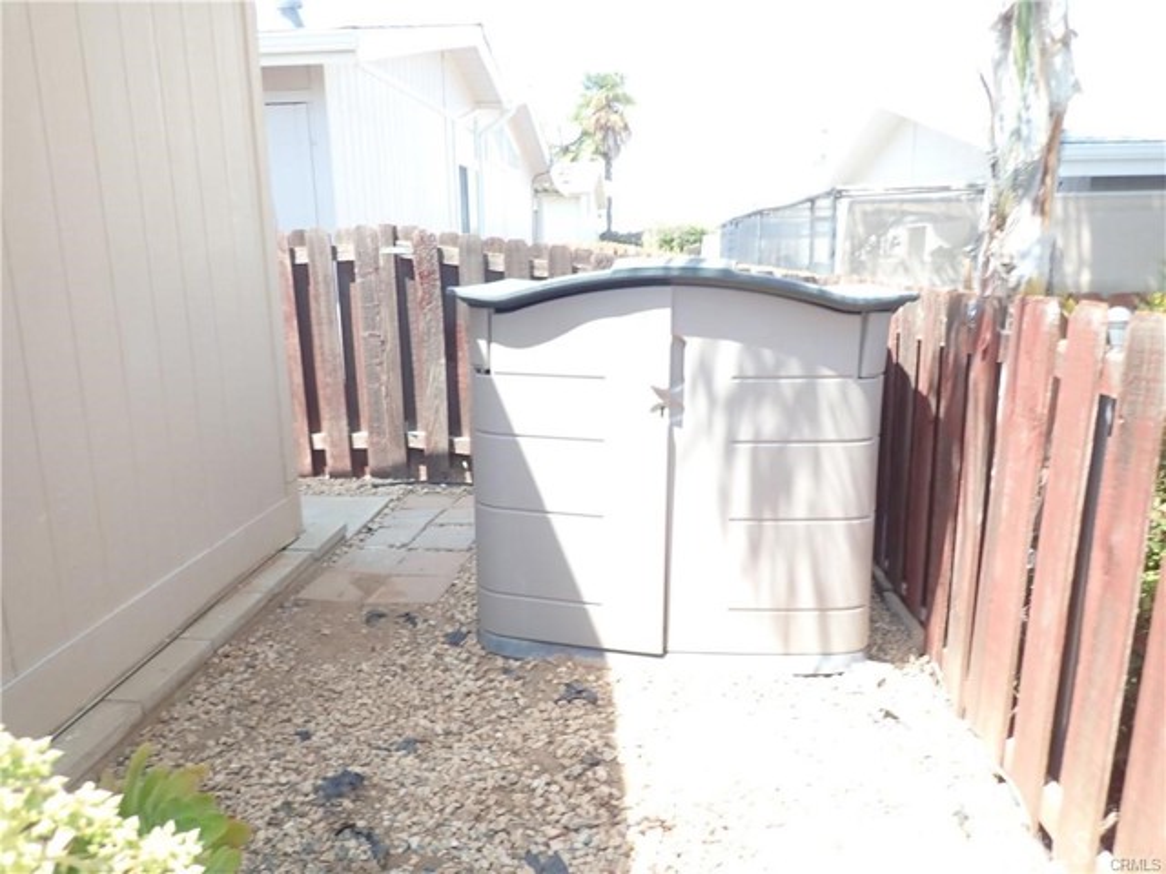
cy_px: 437
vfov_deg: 54.9
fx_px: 842
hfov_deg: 69.4
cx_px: 583
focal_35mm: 25
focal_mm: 4.5
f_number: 5.6
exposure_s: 1/40
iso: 100
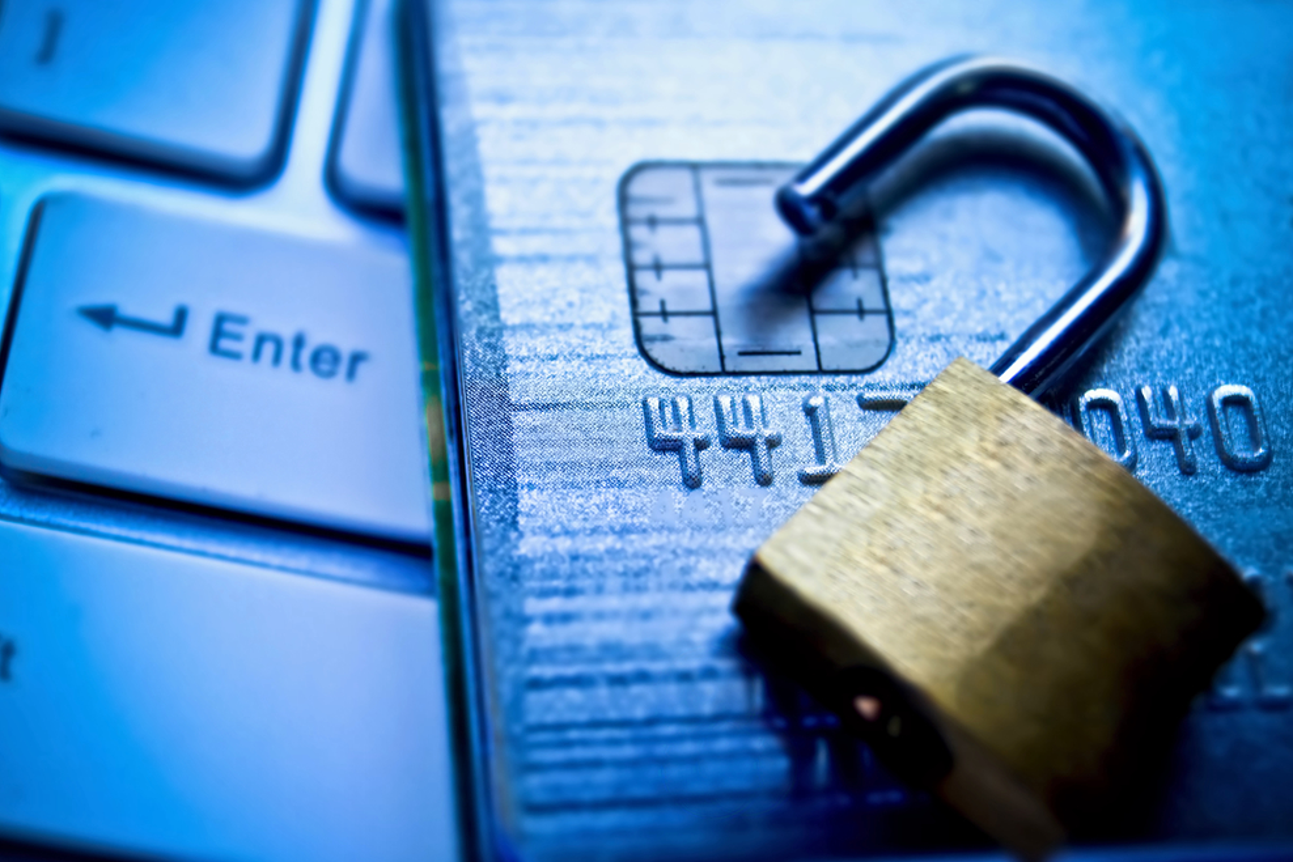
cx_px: 643
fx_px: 2999
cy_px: 431
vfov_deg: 16.4
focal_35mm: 84
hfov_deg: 24.3
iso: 200
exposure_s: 1/10
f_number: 7.1
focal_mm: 55
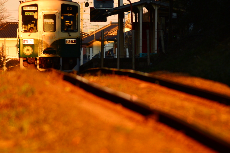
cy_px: 58
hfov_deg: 1.9
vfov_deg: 1.3
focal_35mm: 1089
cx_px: 115
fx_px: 6953
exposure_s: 1/250
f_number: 4
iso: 160
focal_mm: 300
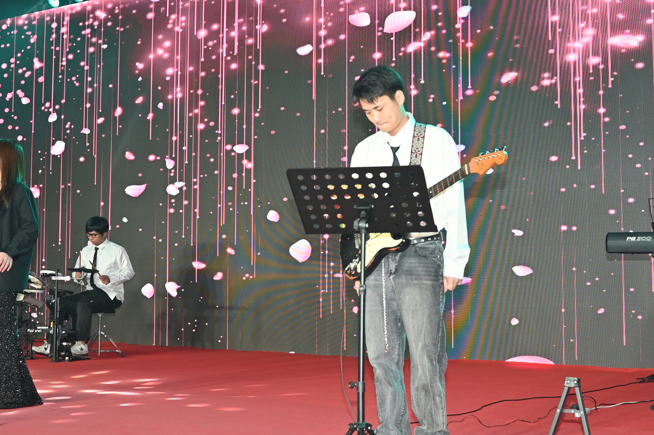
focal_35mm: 59
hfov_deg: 33.9
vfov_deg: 22.9
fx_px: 1071
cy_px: 180
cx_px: 359
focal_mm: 34
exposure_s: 1/160
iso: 640
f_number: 4
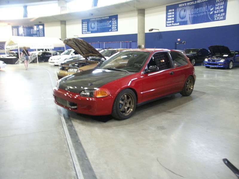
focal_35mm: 29
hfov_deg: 61.7
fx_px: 200
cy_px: 90
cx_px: 120
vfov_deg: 48.2
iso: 200
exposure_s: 1/4
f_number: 2.8
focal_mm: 7.59
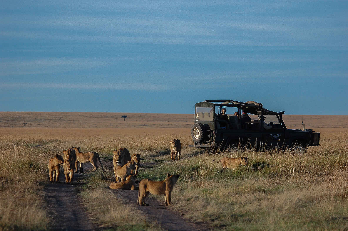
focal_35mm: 225
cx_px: 174
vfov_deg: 6.1
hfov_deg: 9.2
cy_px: 116
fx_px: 2173
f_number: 5
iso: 400
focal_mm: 150
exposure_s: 1/400
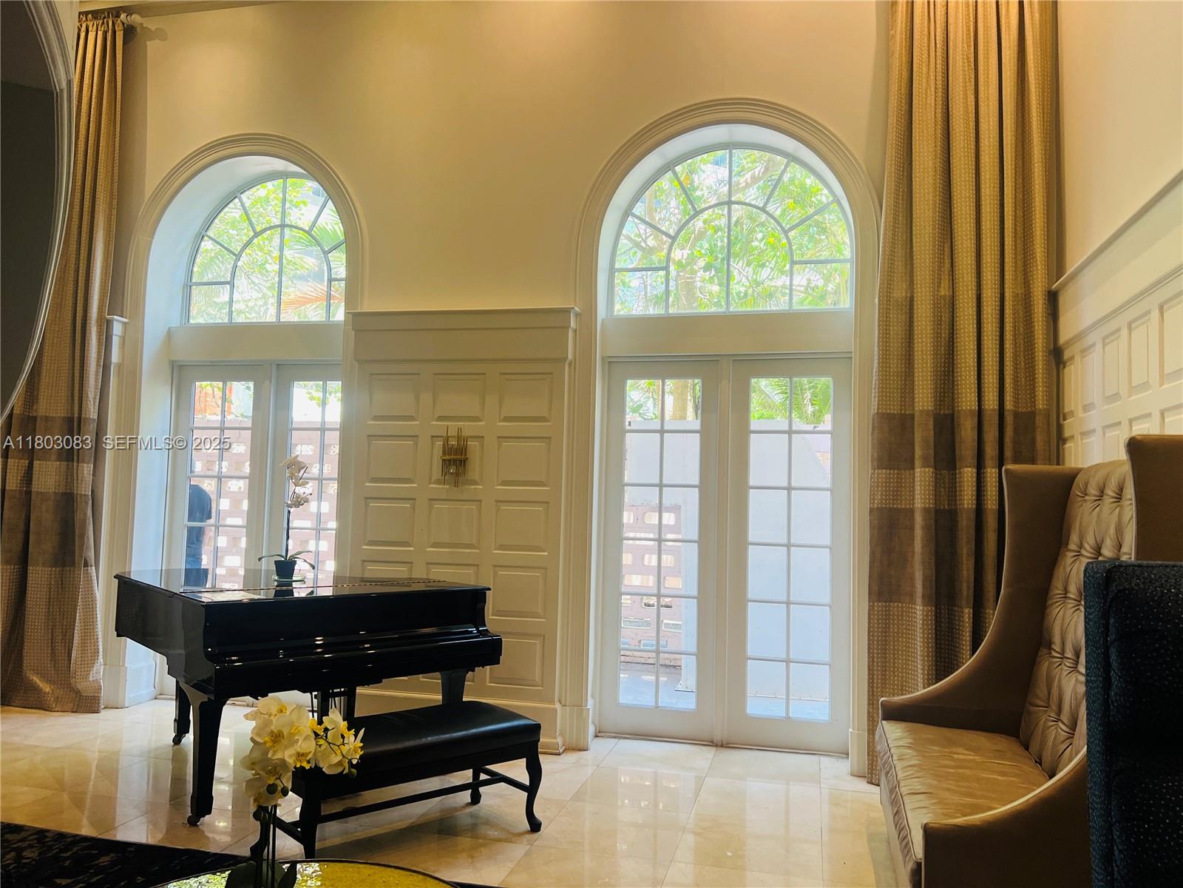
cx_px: 592
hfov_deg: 67.3
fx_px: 889
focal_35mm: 26
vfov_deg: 53.1
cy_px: 444
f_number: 1.5
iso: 80
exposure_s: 1/120
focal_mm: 5.7
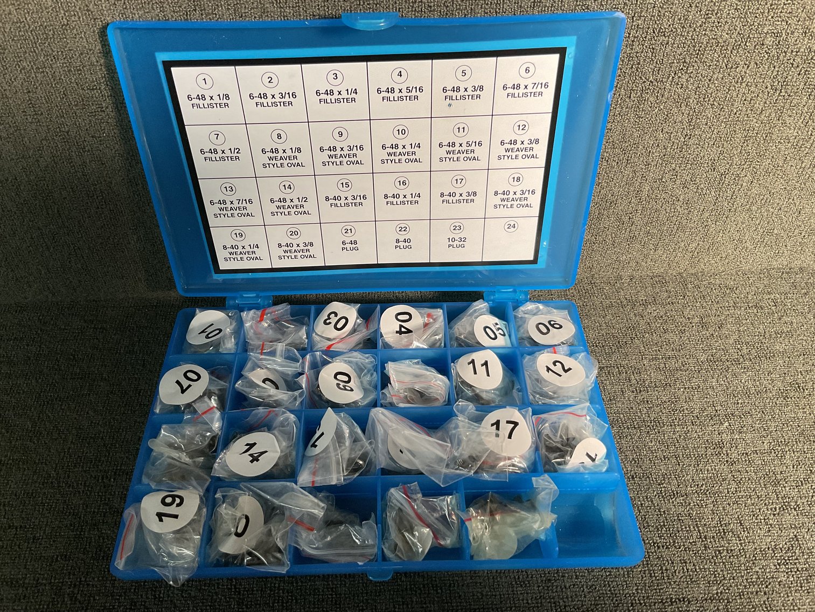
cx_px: 408
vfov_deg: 48.2
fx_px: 683
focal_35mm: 29
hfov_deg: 61.7
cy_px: 306
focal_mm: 3
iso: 80
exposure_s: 1/60
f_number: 1.8
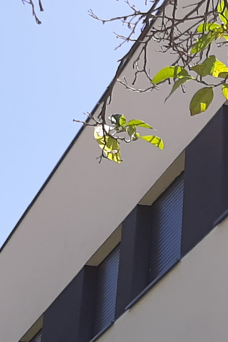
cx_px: 344
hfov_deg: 12.1
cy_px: 155
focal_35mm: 108
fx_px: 1026
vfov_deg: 18.9
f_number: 1.7
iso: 40
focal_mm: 3.93
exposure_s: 1/1730
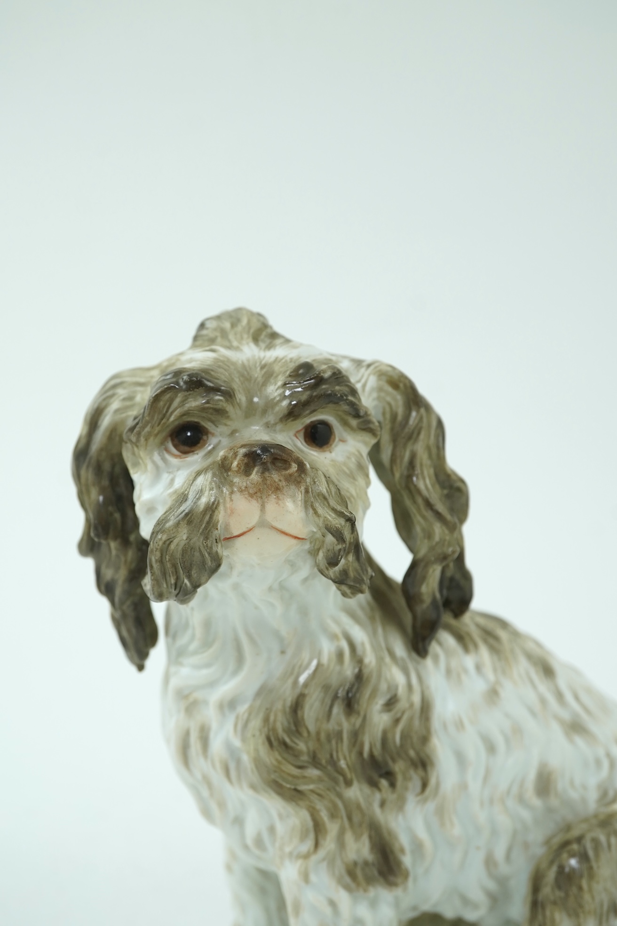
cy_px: 463
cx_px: 308
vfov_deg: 43.6
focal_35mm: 45
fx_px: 1157
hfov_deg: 29.9
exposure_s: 1/50
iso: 500
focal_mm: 30
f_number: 11
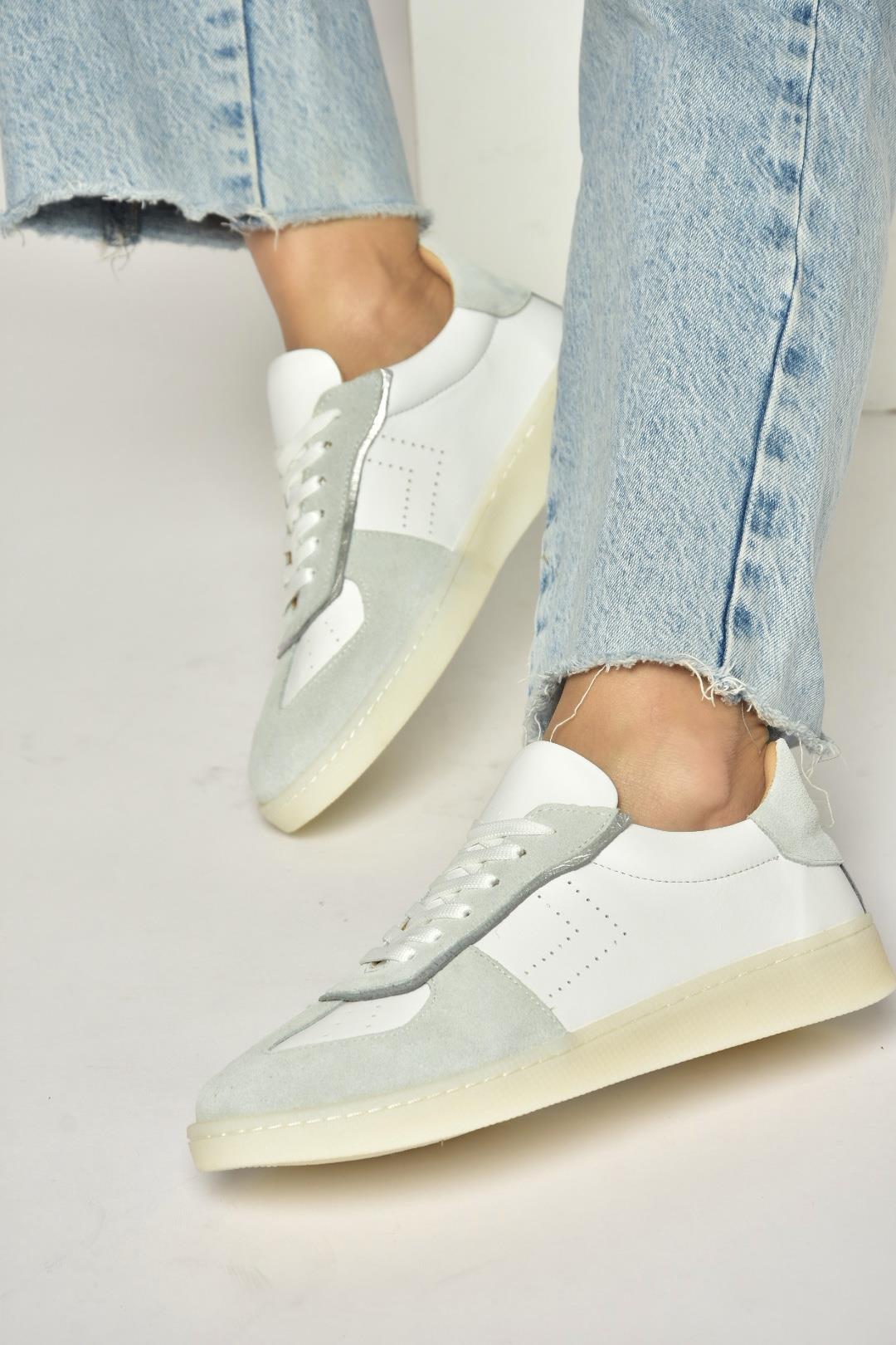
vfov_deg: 17.1
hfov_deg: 11.4
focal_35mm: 120
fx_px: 4480
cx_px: 448
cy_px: 672
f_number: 8
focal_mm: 80
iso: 100
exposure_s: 1/125
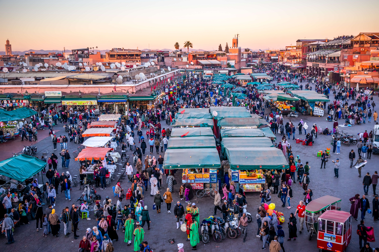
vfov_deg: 34.1
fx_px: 410
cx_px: 190
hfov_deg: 49.6
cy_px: 126
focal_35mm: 39
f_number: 5
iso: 100
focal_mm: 25.63
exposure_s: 1/80
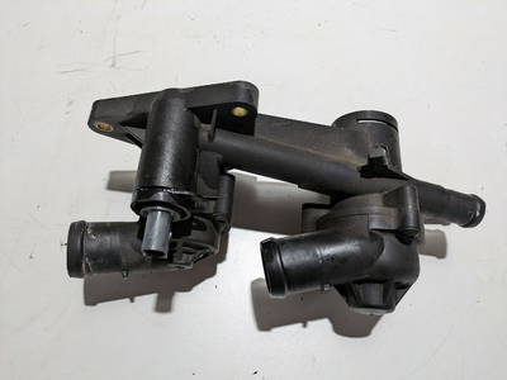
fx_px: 366
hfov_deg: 69.4
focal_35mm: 25
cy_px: 190
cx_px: 254
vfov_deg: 54.9
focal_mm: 5.43
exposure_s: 1/50
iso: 60
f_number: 1.89
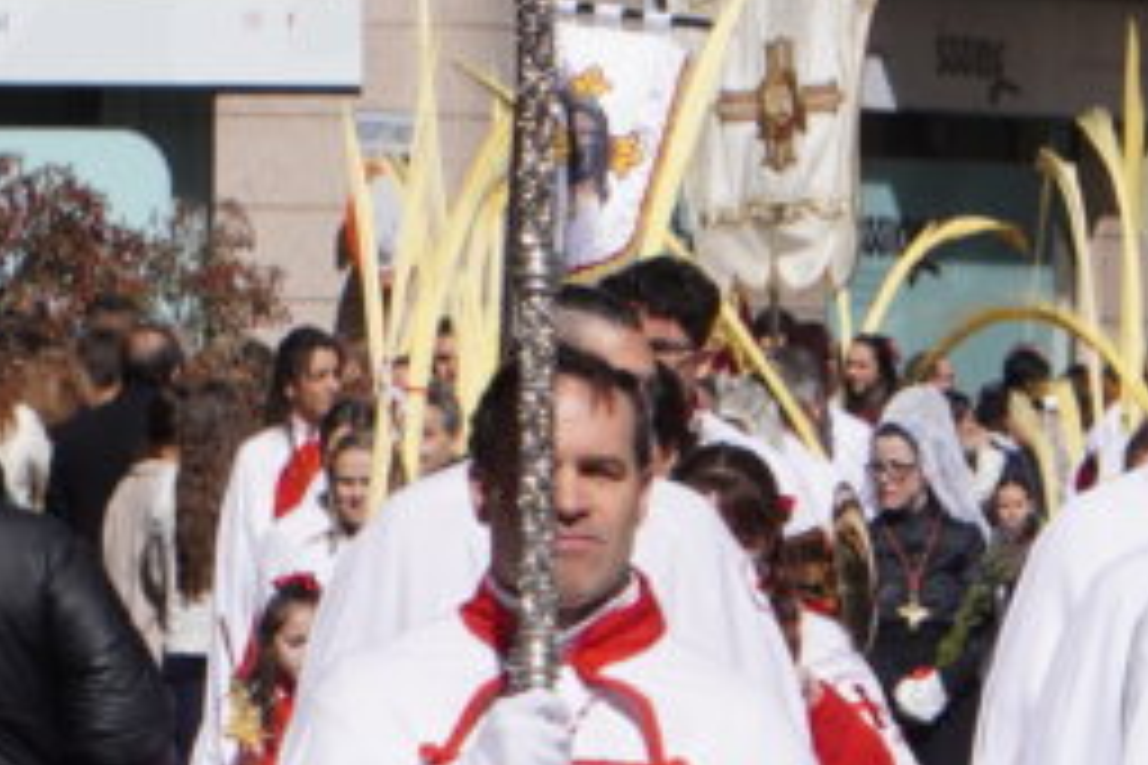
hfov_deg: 3.4
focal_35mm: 596
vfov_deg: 2.3
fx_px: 18989
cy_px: 385
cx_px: 1904
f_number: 9
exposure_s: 1/500
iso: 100
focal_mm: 79
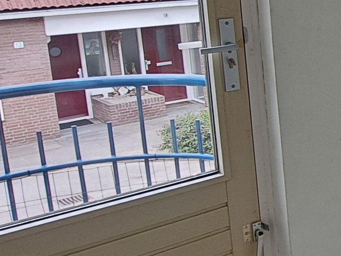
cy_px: 61
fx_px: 611
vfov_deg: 23.4
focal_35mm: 62
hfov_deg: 20.7
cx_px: 626
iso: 50
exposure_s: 1/100
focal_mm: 1.74
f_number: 2.2
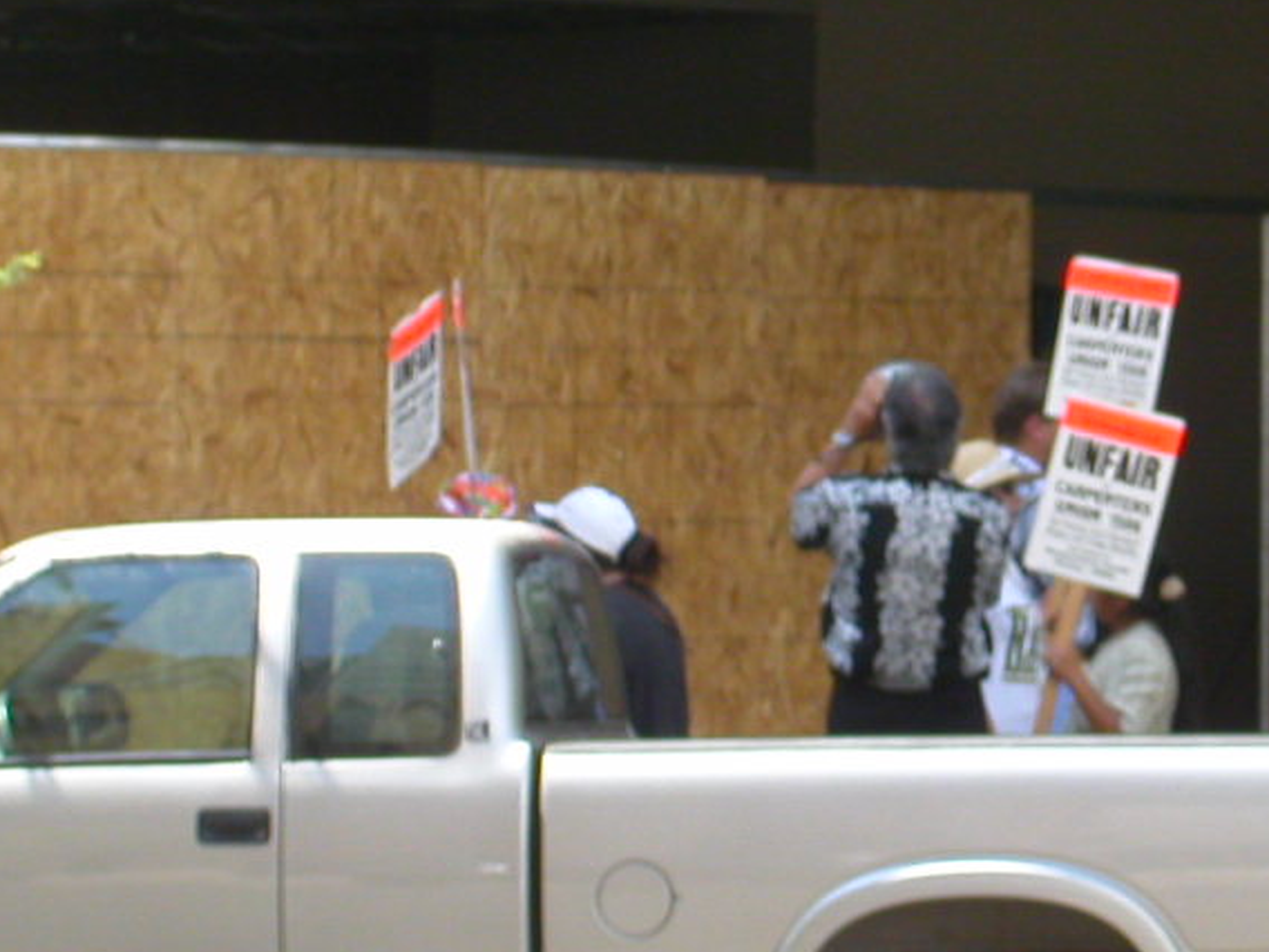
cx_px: 1090
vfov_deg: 7.4
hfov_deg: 9.9
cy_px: 362
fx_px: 7332
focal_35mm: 200
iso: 100
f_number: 4.8
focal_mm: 16.8
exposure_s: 1/121
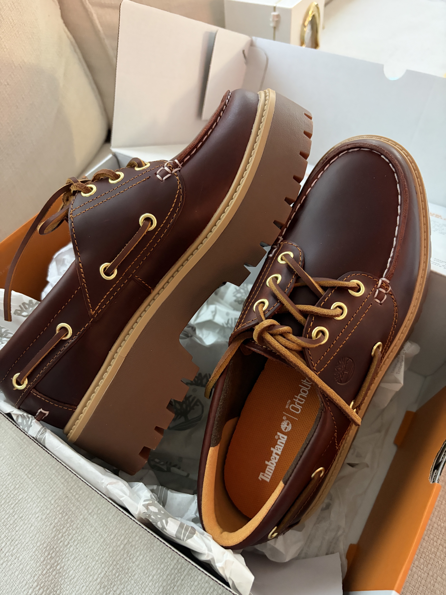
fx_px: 447
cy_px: 298
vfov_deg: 67.3
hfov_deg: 53.1
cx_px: 223
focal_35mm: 26
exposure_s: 1/30
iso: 800
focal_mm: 5.96
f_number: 1.6
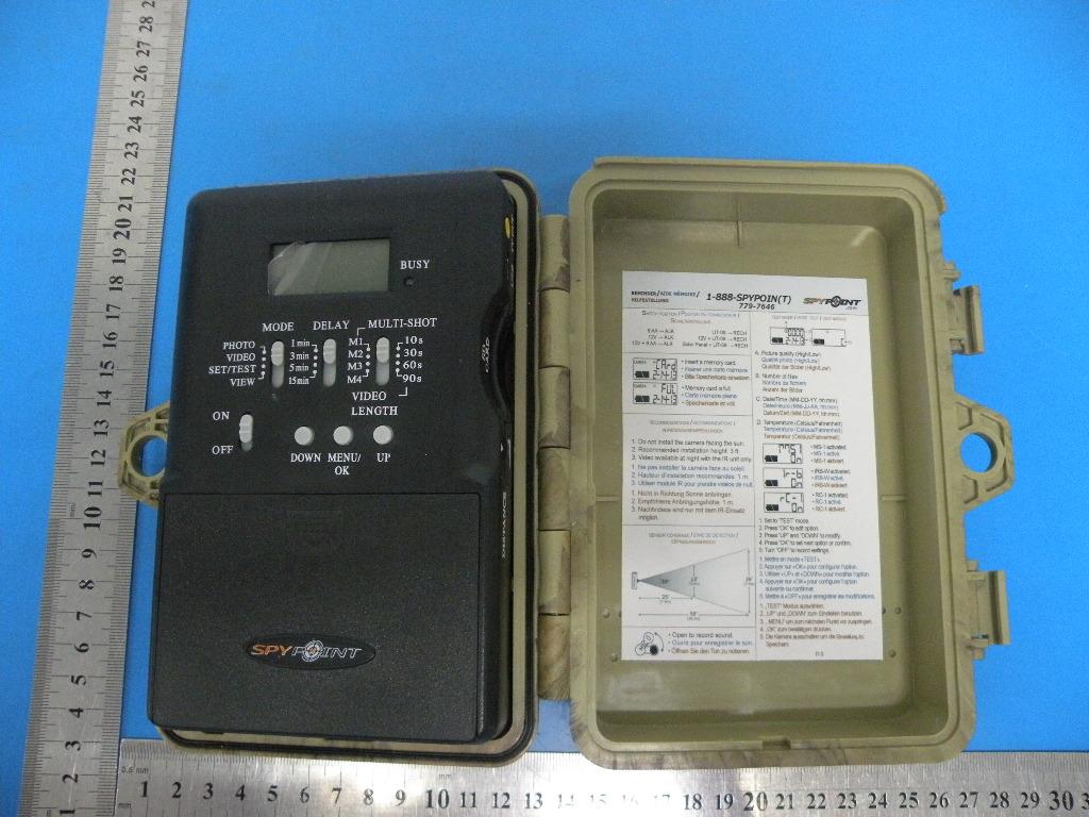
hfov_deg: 65.3
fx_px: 849
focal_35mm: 27
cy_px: 408
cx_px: 544
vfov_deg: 51.4
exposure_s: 1/21
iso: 400
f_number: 2.8
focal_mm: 4.7
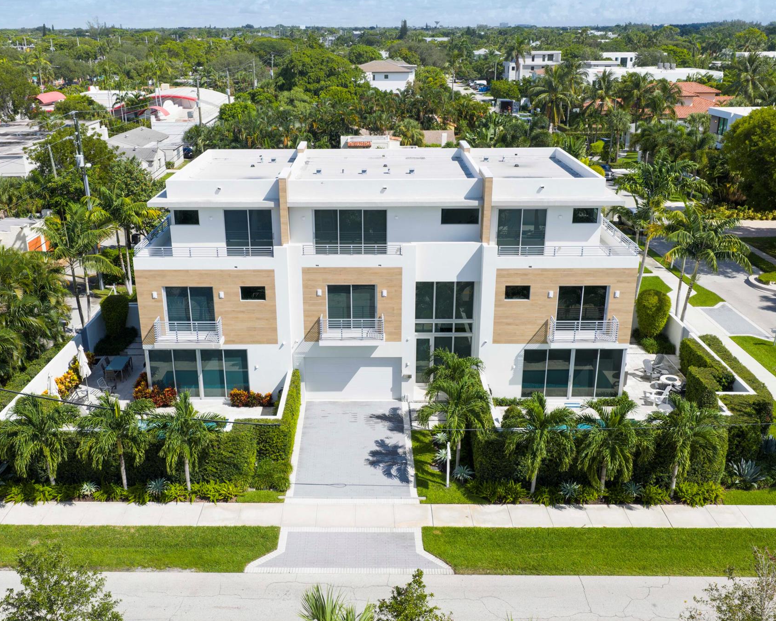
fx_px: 735
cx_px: 364
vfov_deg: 45.8
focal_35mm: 32
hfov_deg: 55.6
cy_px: 313
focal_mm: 14.45
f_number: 5
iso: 100
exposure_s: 1/320
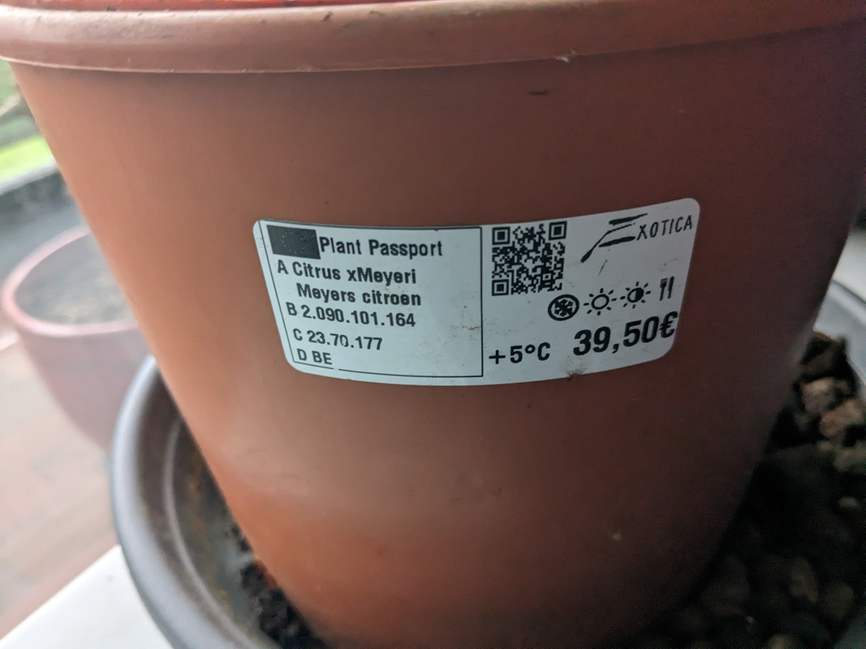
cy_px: 324
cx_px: 433
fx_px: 675
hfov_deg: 65.3
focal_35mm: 27
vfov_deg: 51.3
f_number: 1.73
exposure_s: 1/99.9
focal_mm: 4.38
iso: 684
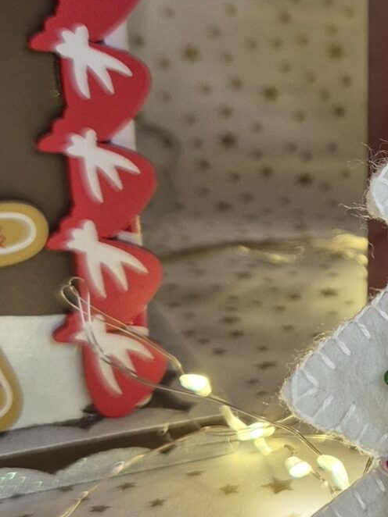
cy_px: 217
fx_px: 1331
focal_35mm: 89
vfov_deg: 22.0
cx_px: 576
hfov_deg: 15.4
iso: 100
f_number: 1.8
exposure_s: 1/100
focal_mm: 5.4
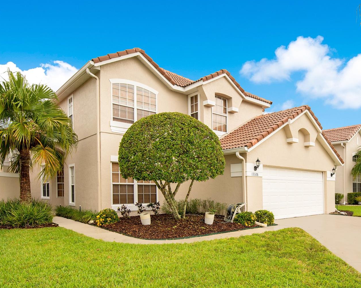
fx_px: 203
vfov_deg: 70.8
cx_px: 212
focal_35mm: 19
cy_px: 143
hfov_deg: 82.5
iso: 100
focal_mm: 16
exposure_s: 1/80
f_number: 5.6
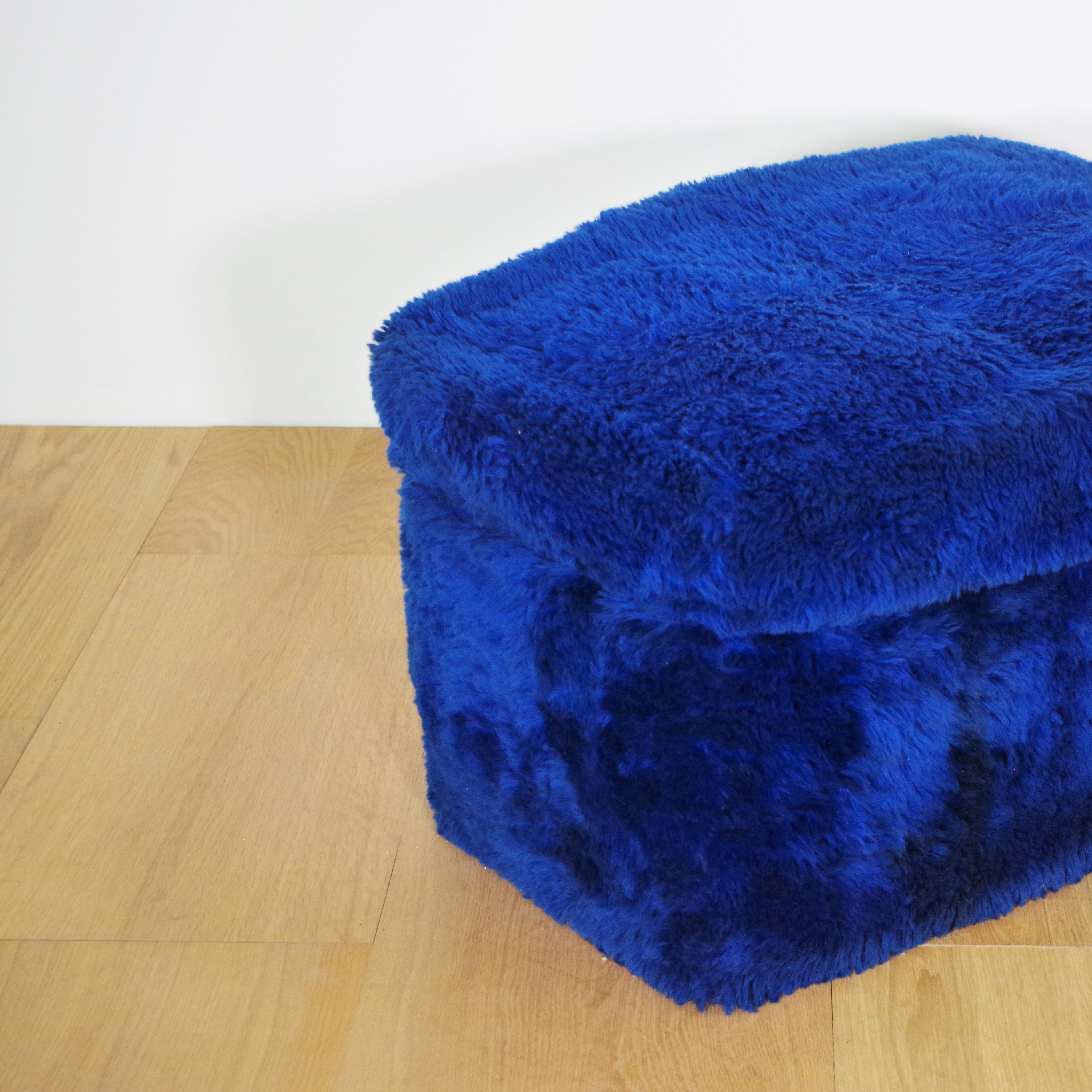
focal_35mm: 59
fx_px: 2106
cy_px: 548
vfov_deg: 29.1
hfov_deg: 28.6
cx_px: 823
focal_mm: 30.63
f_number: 4
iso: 800
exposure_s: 1/60
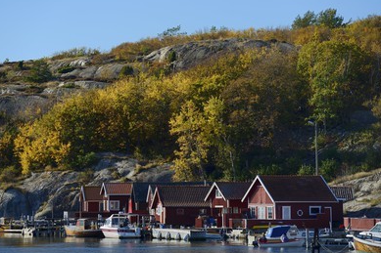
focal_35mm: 216
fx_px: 2285
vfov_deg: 6.4
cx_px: 181
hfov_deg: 9.5
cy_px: 123
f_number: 7.1
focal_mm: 200
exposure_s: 1/400
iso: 200
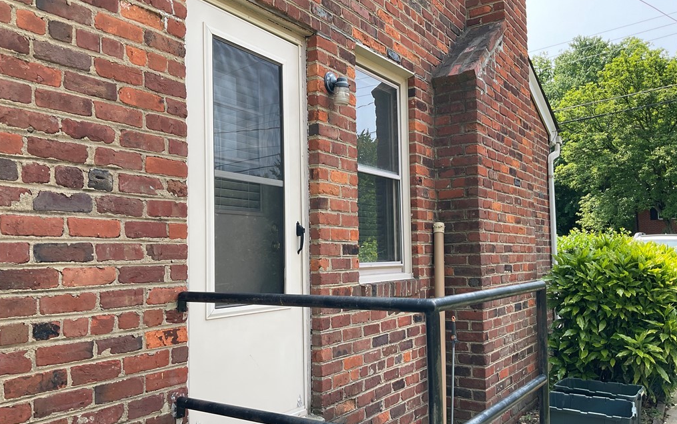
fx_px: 572
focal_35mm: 31
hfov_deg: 61.2
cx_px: 339
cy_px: 225
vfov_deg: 40.6
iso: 16
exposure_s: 1/383
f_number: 1.8
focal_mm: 3
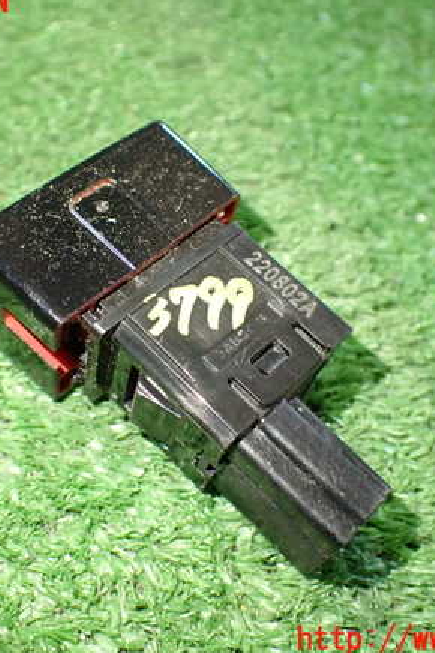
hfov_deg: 31.1
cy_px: 321
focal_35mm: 43
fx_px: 779
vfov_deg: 45.4
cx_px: 186
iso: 800
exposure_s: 1/80
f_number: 2.3
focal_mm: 5.4
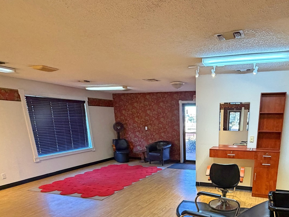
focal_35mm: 25
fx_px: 209
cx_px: 199
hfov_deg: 66.9
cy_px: 176
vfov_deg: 51.2
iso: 320
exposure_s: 1/60
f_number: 2.2
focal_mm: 2.22
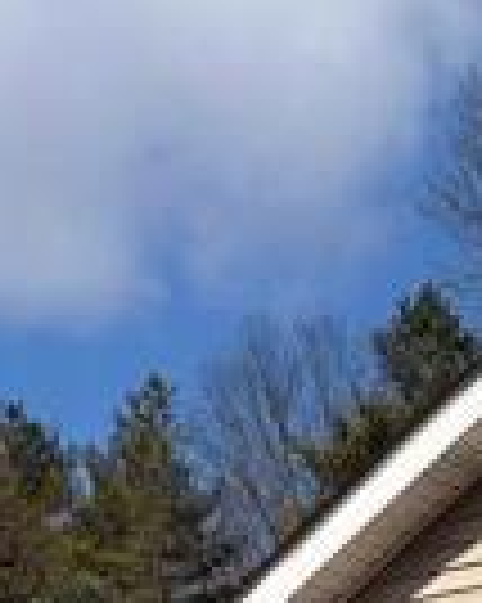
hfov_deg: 8.5
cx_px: 279
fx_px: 3249
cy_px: 1503
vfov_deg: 9.3
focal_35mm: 182
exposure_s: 1/10000
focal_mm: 5.96
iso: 50
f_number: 1.6
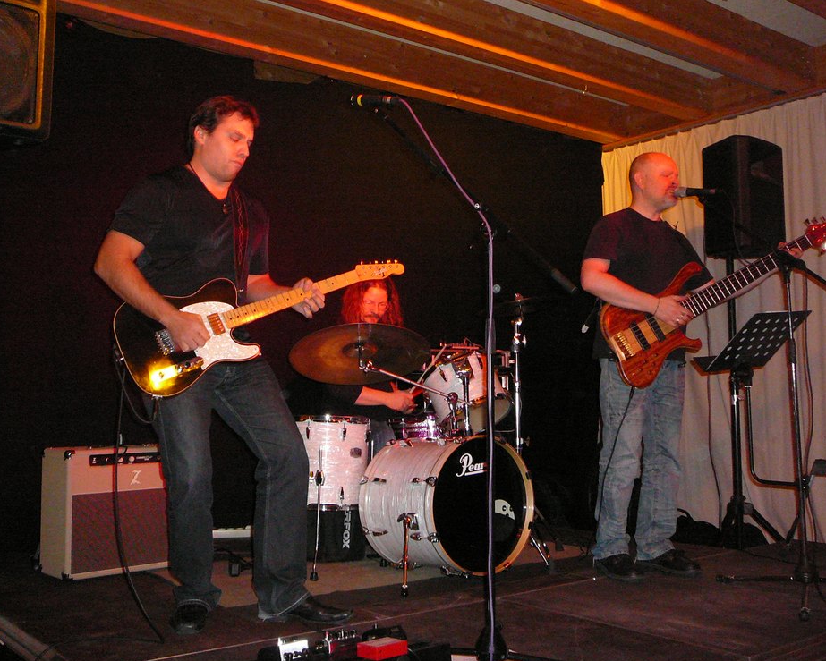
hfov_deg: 49.1
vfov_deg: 40.1
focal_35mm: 37
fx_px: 905
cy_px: 335
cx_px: 411
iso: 400
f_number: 2.8
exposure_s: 1/30
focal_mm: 5.2
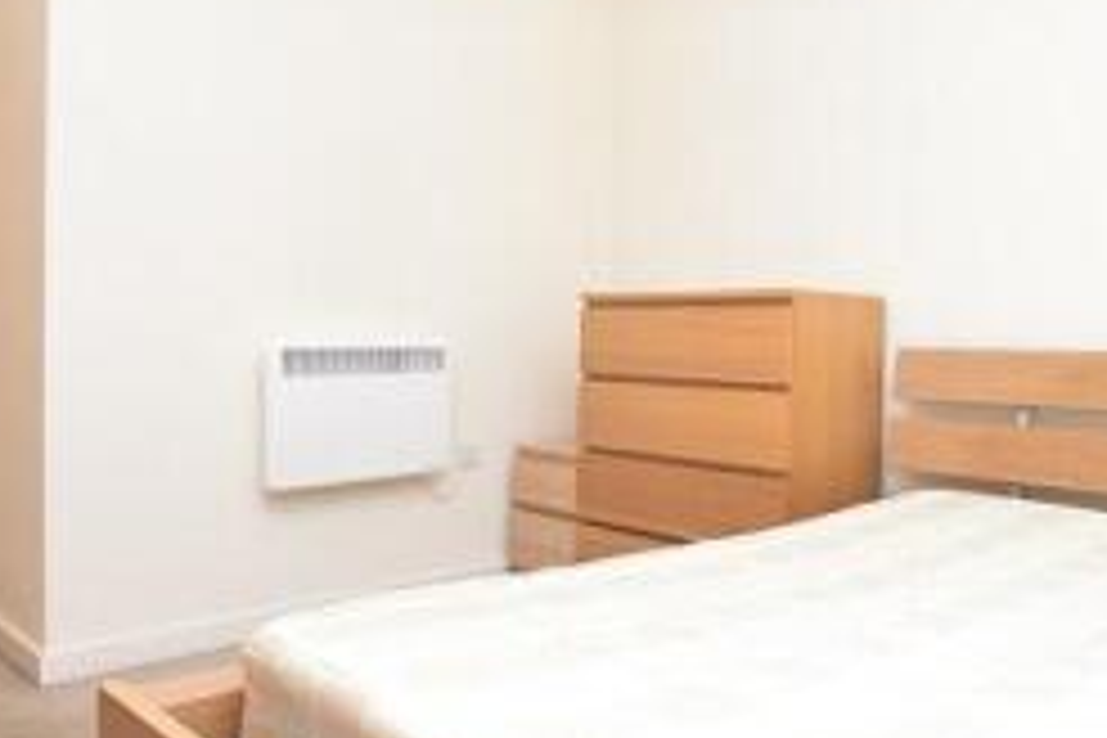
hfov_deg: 58.5
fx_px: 983
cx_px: 639
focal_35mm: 32
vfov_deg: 41.2
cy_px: 362
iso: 800
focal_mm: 11
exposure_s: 1/100
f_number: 5
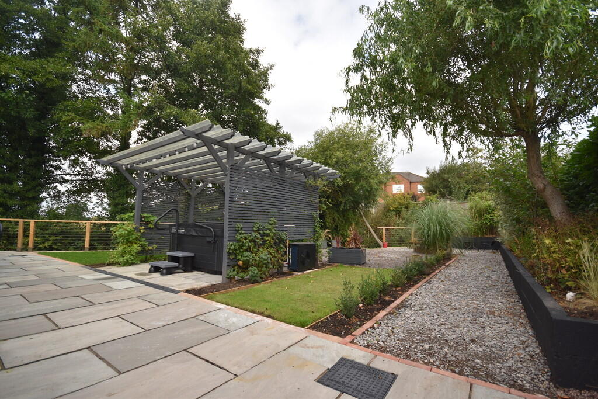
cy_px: 200
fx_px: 249
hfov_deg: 100.4
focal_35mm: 15
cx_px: 299
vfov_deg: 77.3
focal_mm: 10
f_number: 6.3
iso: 100
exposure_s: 1/200
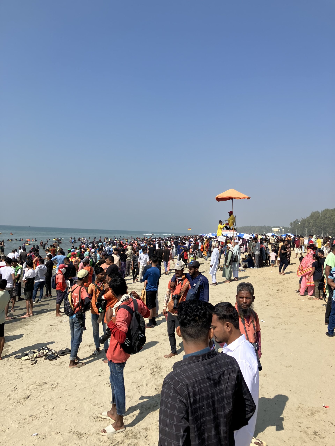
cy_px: 223
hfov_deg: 49.7
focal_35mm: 28
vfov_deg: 63.4
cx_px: 168
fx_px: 361
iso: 32
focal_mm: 3.99
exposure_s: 1/2404
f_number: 1.8
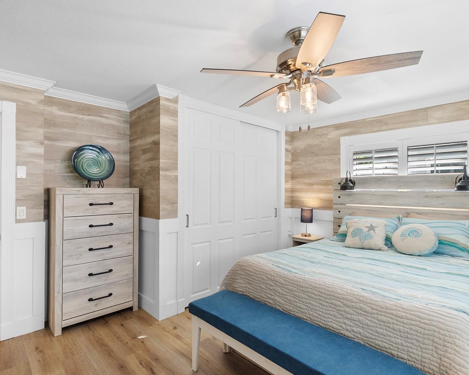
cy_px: 184
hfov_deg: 83.2
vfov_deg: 70.8
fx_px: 264
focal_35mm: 19
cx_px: 224
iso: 640
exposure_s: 1/50
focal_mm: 16
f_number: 8
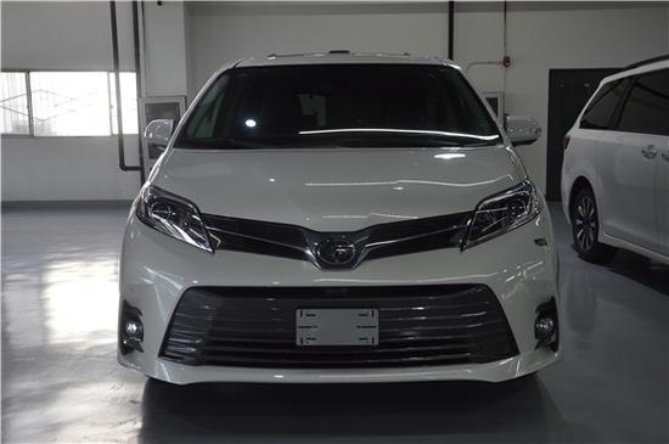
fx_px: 724
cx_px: 334
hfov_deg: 49.6
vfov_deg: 34.1
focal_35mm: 39
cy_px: 222
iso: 400
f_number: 4.5
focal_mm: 26
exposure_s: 1/80
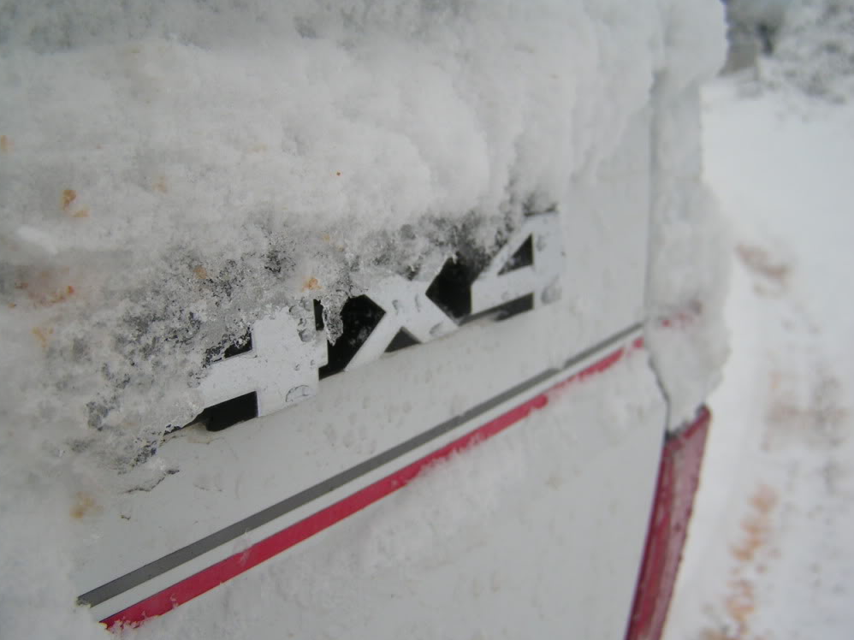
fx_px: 962
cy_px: 327
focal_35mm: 39
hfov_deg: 47.9
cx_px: 425
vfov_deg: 36.8
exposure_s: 1/320
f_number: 2.8
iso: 50
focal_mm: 6.3
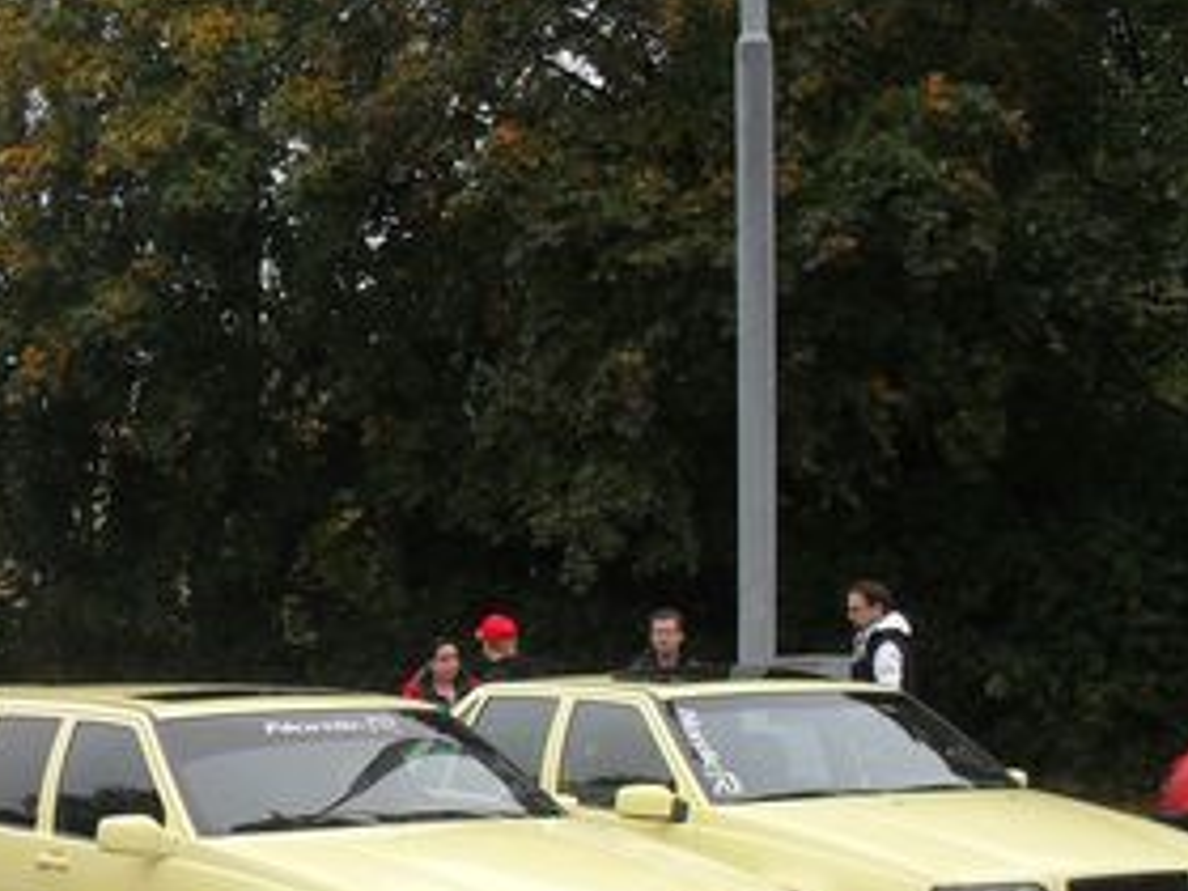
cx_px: 191
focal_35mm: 80
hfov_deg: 23.9
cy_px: 891
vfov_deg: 18.0
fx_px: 2746
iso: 100
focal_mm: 6.3
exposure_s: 1/250
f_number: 3.2
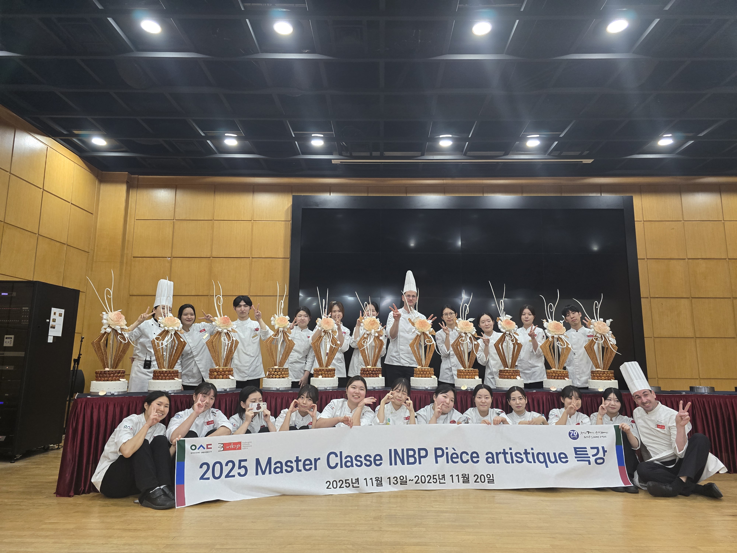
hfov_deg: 73.9
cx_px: 368
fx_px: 490
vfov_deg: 58.9
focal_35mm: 23
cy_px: 276
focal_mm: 6.3
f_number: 1.7
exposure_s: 1/120
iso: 640
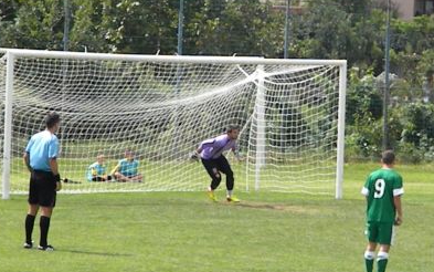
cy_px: 147
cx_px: 337
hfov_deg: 6.7
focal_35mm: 314
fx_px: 3716
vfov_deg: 4.2
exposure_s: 1/860
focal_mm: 33.1
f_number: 10.4
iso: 720
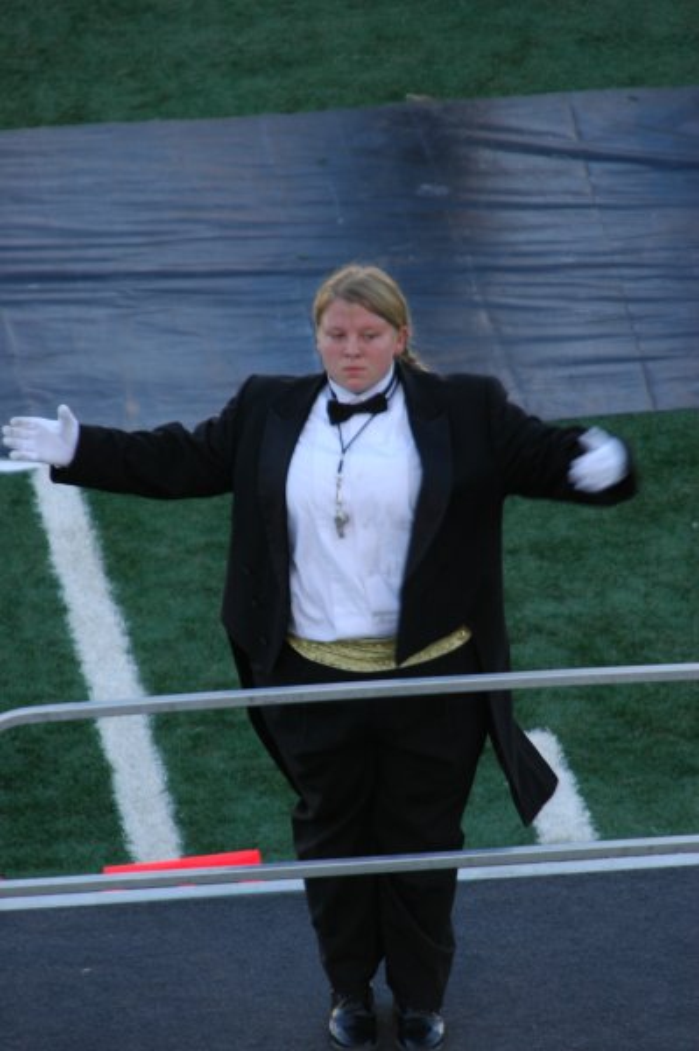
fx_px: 17504
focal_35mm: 600
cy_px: 526
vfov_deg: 3.4
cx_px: 350
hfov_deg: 2.3
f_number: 5.6
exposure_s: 1/160
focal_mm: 400
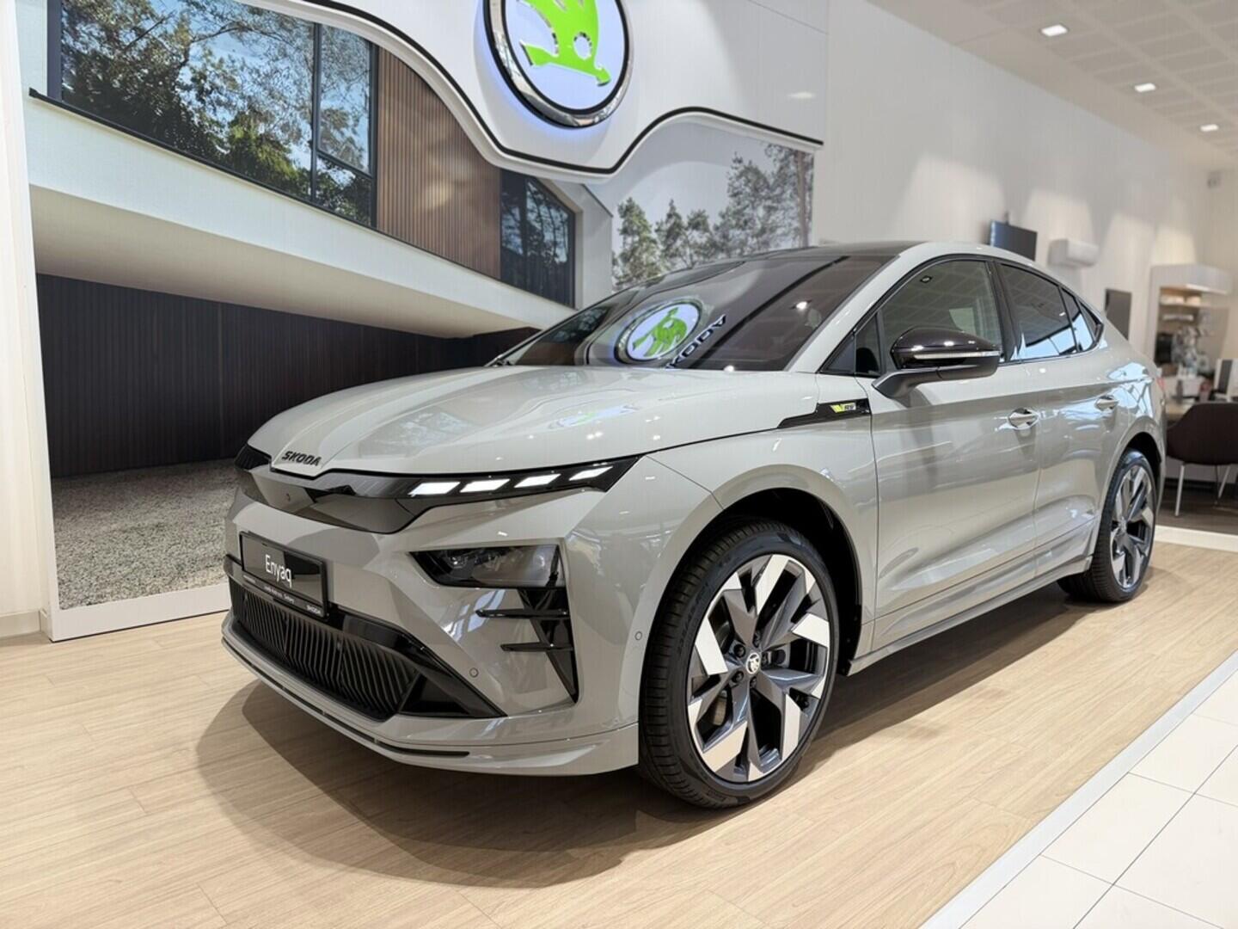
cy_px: 464
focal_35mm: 24
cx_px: 619
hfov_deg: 71.6
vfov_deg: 56.8
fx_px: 858
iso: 100
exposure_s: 1/100
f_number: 1.78
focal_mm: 6.76
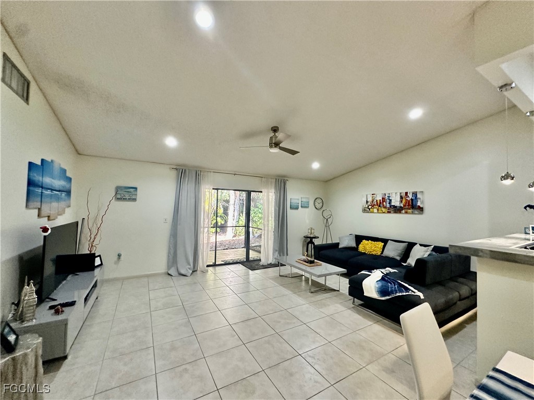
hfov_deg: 102.1
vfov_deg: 85.7
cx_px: 267
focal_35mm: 14
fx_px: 216
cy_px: 200
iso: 320
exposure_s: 1/120
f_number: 2.2
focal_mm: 2.22
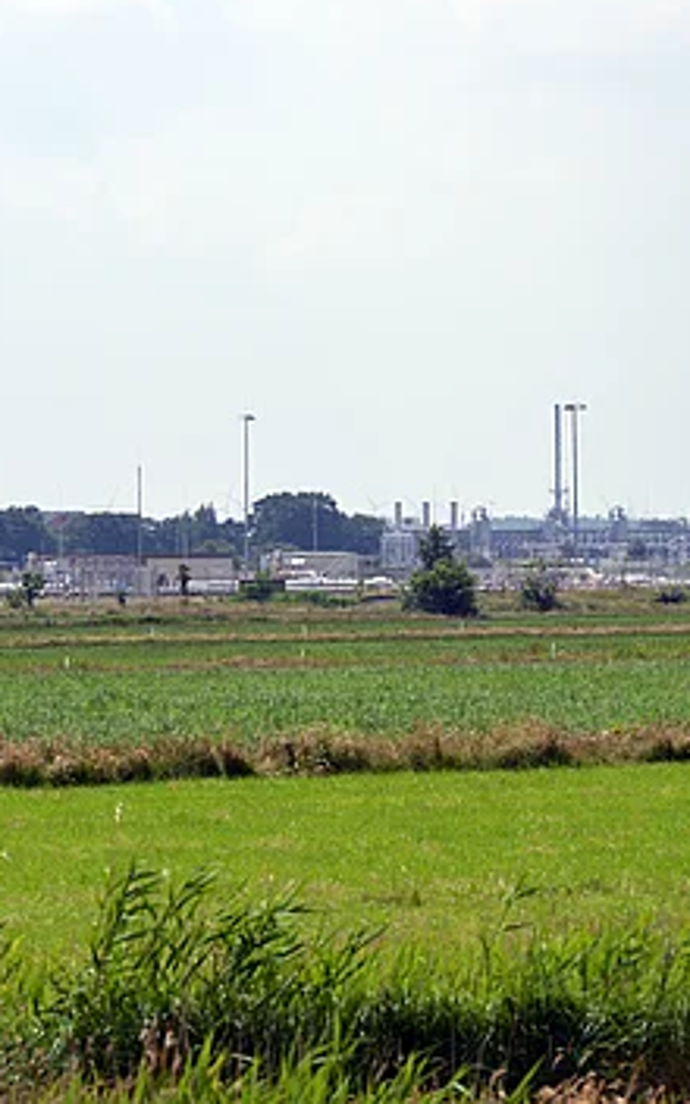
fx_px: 7311
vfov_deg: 8.6
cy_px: 533
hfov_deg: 5.4
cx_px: 342
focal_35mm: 243
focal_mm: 140
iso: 125
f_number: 9
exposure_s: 1/320
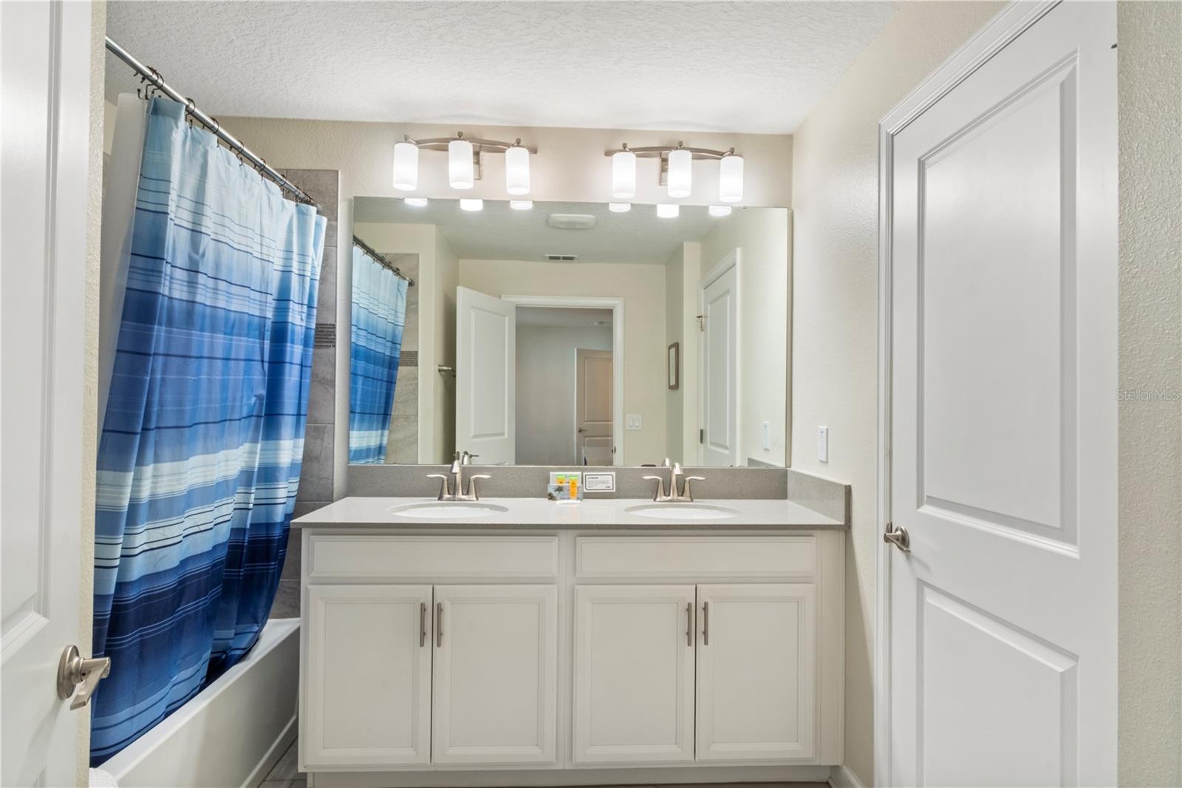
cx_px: 591
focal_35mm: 20
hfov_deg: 84.0
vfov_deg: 61.9
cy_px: 394
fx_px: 656
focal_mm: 13.3
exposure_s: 1/1.67
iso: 320
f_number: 16
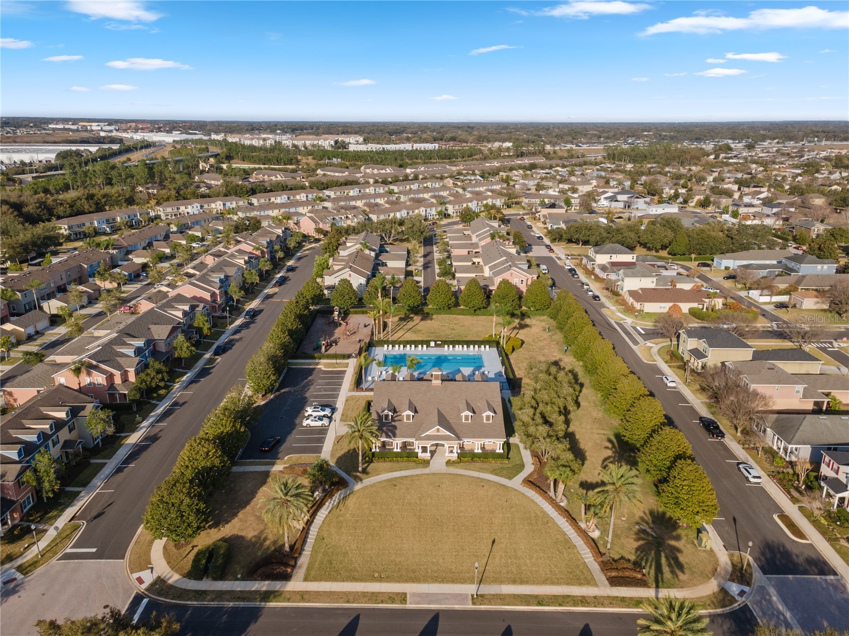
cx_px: 424
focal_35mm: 24
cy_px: 318
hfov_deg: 71.6
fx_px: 589
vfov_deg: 56.8
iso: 100
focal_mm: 4.5
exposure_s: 1/500
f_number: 2.8
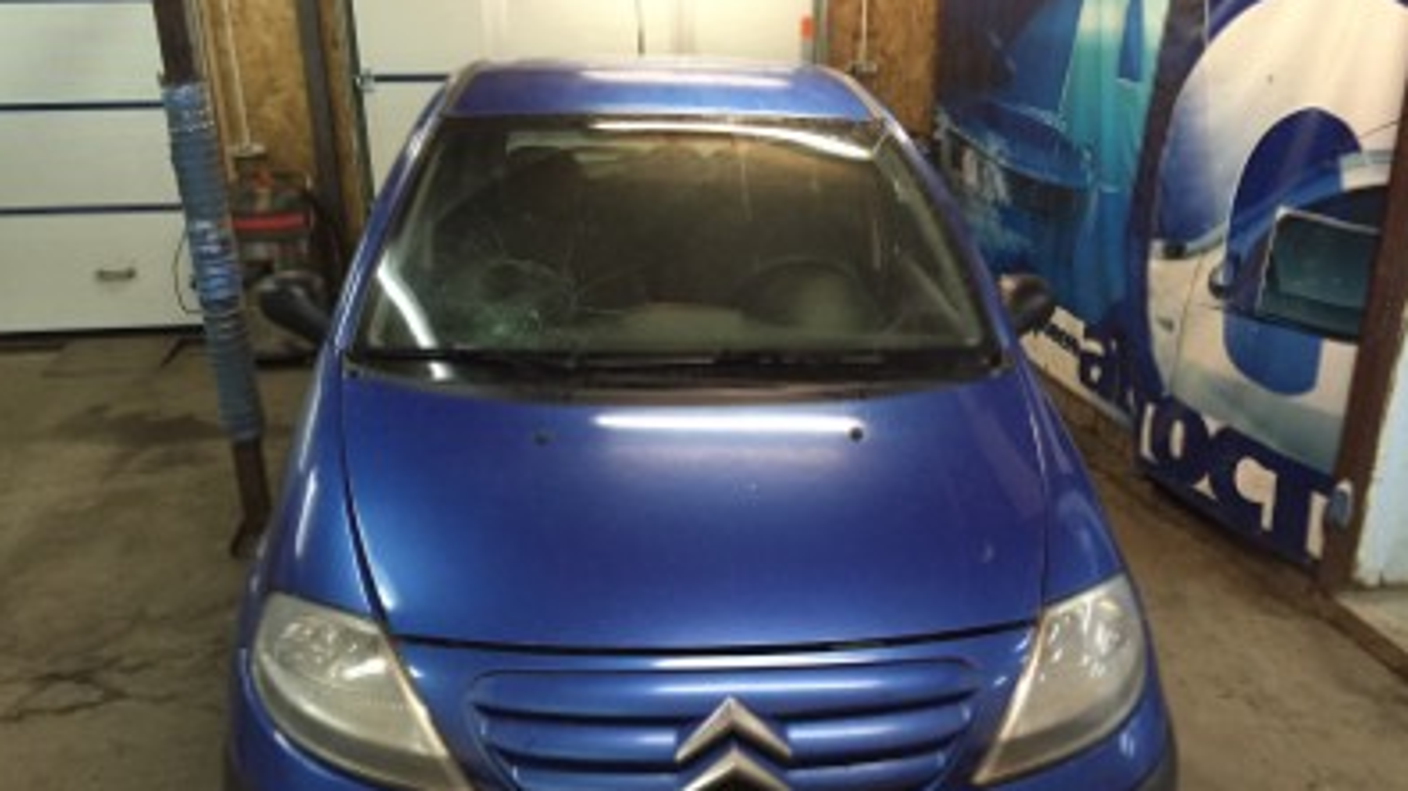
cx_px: 702
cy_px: 470
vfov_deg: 36.5
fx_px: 1194
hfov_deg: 61.0
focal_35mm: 32
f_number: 2.2
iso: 320
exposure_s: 1/33
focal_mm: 4.15
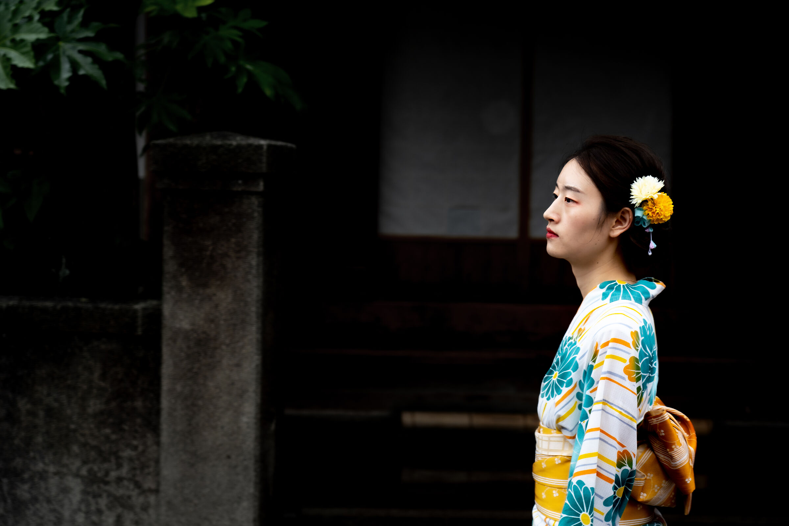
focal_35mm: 73
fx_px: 1600
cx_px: 394
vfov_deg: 18.7
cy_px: 263
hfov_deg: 27.7
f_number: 4
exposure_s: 1/160
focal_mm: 73
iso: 200
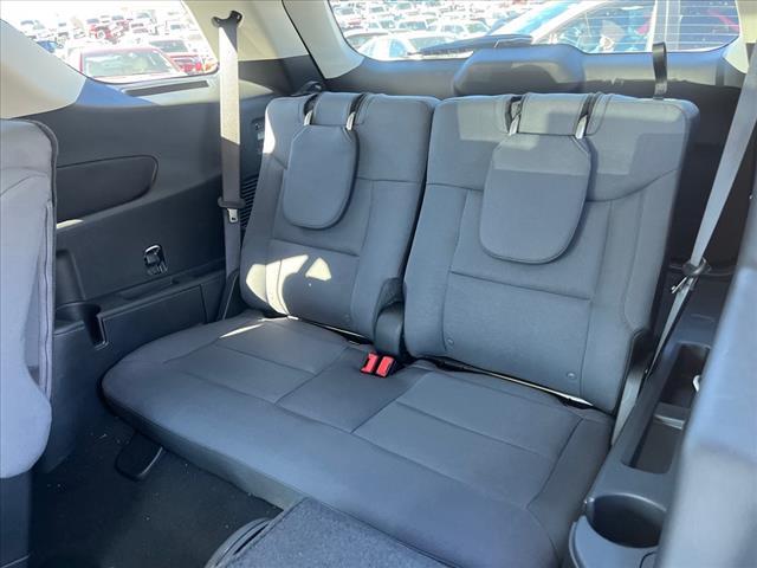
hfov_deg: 67.3
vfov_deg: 53.1
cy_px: 284
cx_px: 378
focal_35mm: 26
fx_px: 569
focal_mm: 5.1
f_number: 1.6
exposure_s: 1/60
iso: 400
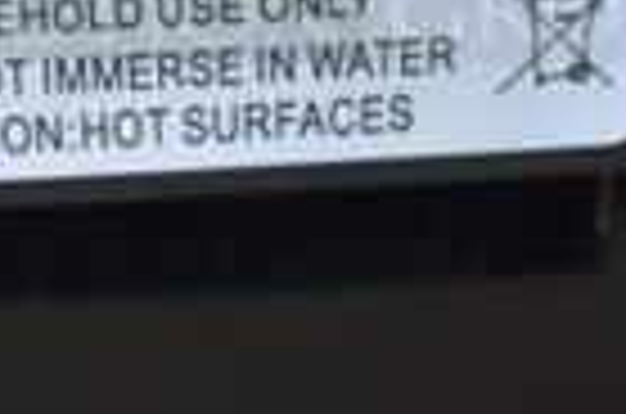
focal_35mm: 119
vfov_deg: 11.1
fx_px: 2065
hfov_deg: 17.2
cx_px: 311
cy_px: -176
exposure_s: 1/60
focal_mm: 18
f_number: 5.6
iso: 400
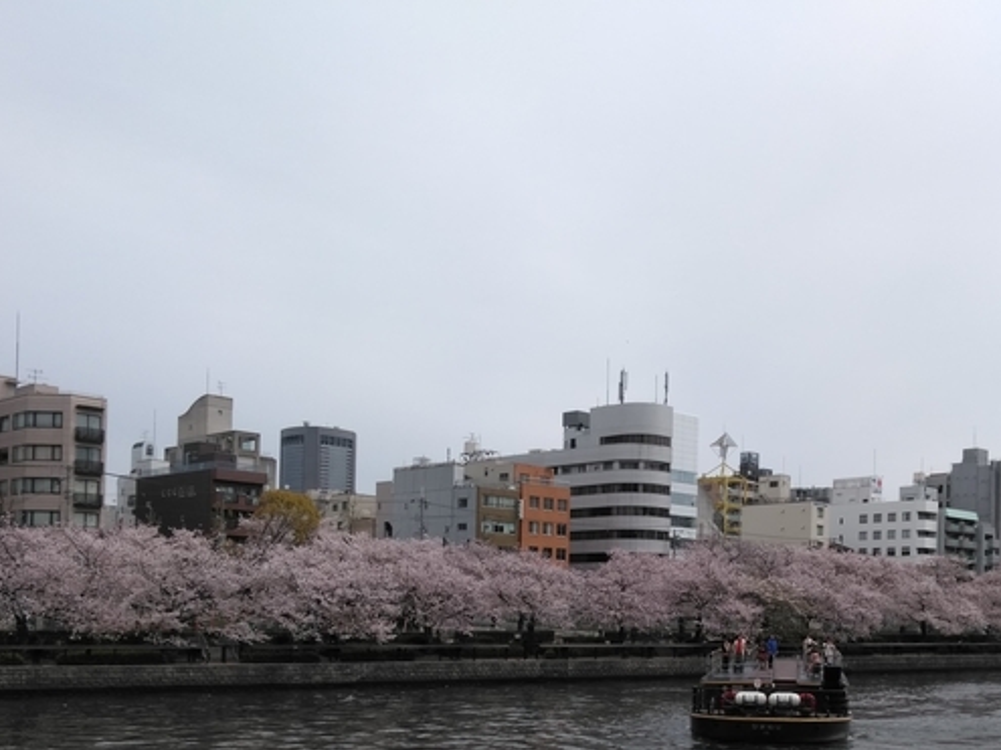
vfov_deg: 33.3
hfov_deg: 44.5
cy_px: 604
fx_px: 1214
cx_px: 619
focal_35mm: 42
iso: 38
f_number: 2.2
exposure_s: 1/1440
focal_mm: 3.46
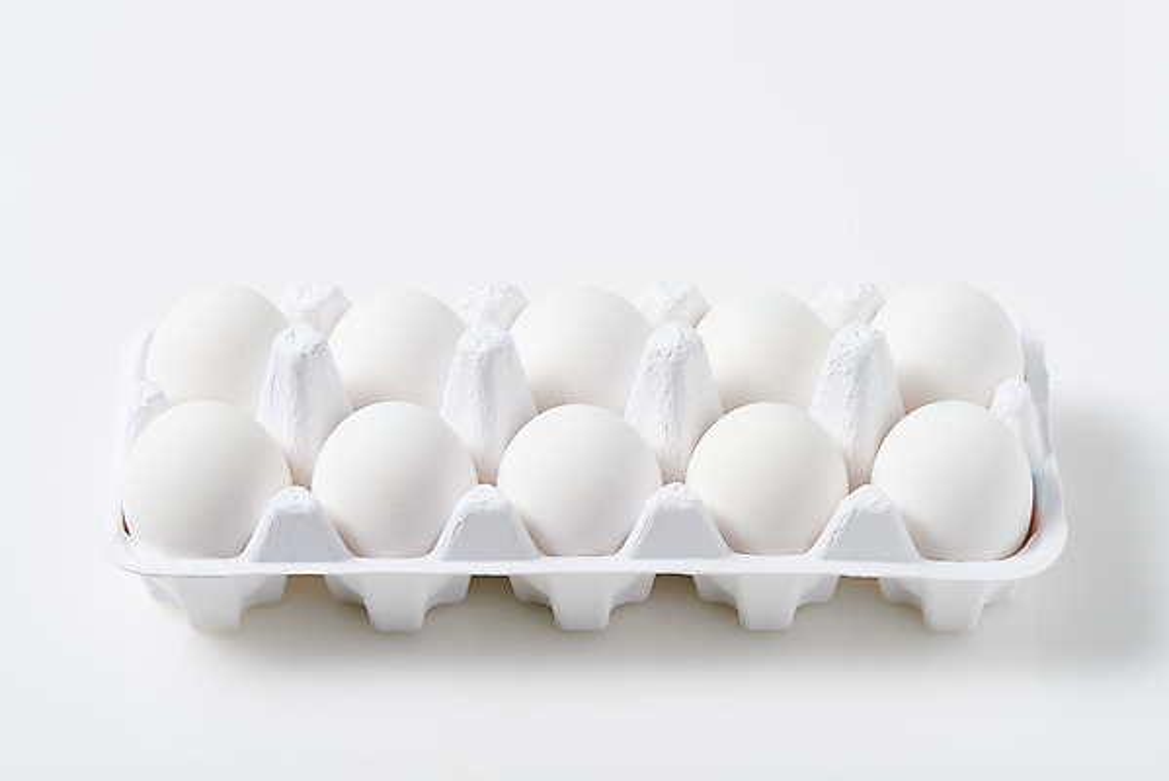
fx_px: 3411
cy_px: 390
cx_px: 584
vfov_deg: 13.1
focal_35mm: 105
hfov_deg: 19.4
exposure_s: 1/125
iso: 100
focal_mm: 105
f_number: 20
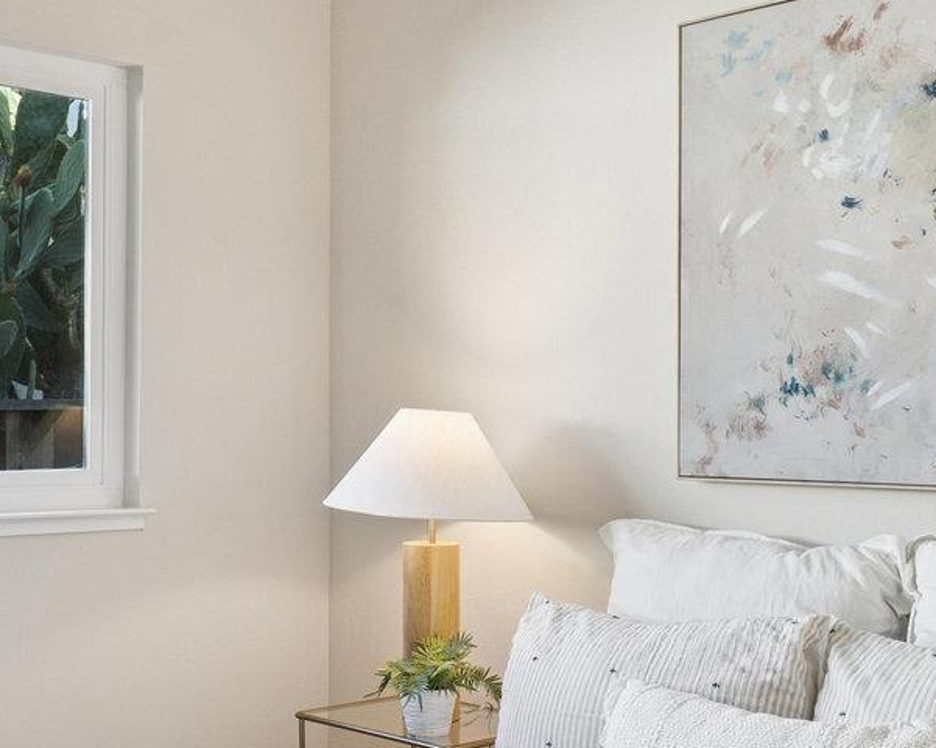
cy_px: 442
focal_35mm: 50
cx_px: 344
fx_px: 1384
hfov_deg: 37.1
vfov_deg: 30.2
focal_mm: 16
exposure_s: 1/10
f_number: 11
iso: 200
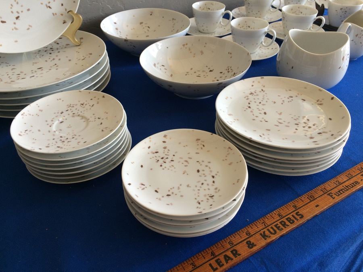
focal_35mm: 29
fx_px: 304
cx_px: 182
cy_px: 136
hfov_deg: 61.7
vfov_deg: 48.2
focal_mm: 4.15
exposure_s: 1/60
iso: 50
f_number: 2.2
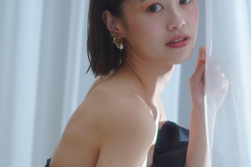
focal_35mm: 159
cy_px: 168
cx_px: 4
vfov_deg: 8.6
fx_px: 1108
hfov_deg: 12.8
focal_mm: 65.4
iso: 500
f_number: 3.2
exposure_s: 1/125
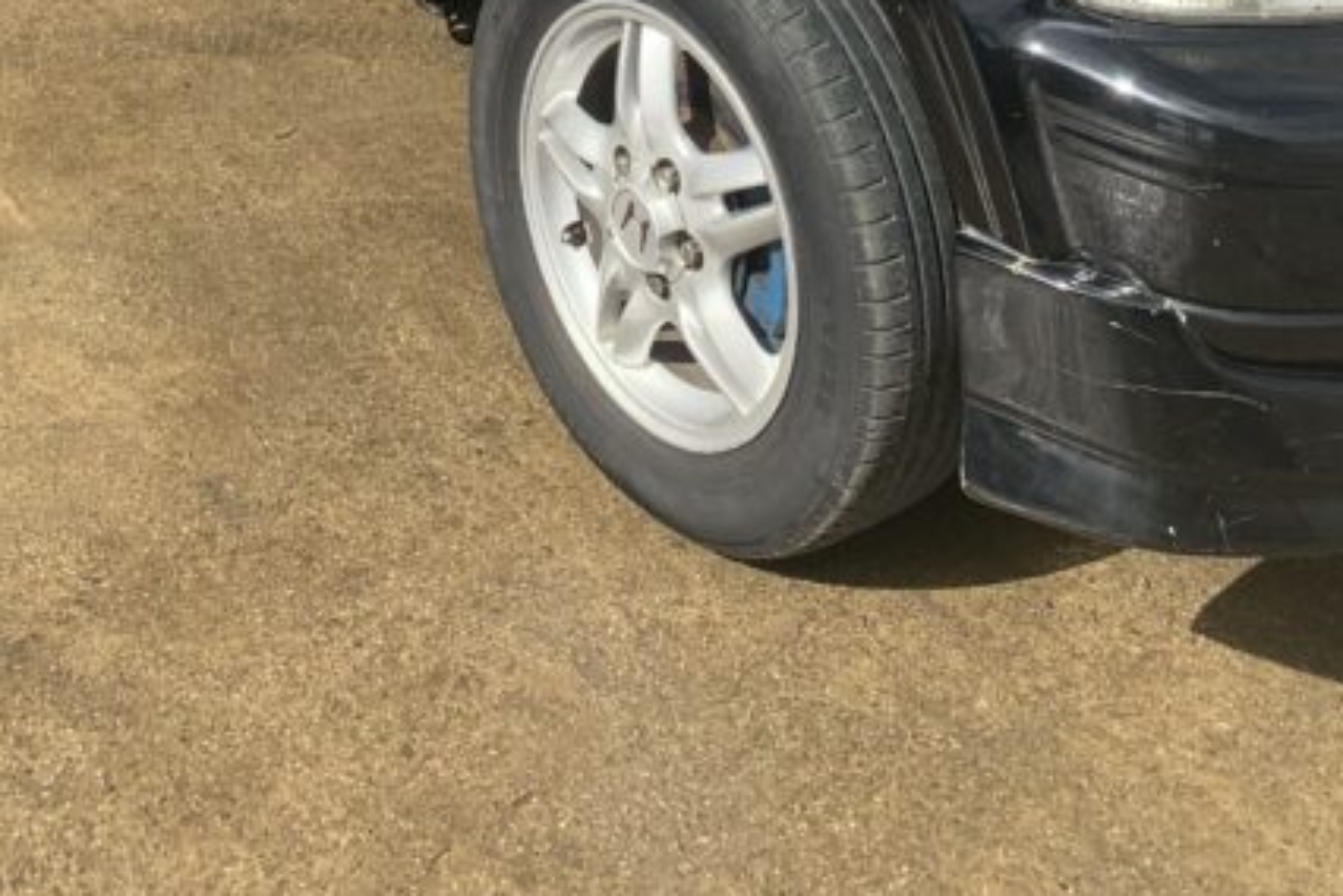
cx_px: 602
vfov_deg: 17.3
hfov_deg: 30.9
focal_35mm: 65
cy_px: -688
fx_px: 2425
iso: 25
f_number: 1.8
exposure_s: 1/1748
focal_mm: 4.25
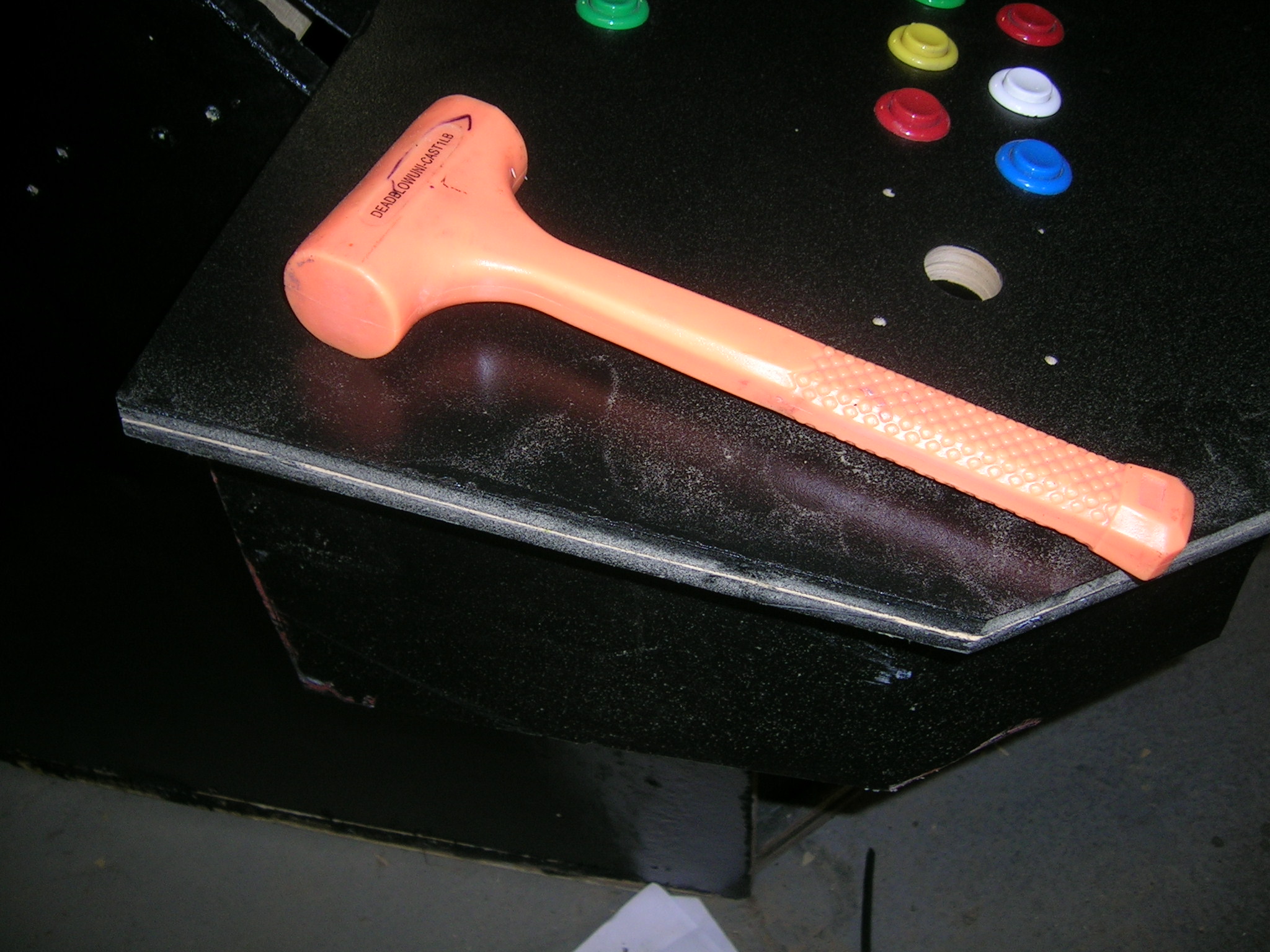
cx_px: 635
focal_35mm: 35
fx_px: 1284
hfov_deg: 52.6
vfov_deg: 40.7
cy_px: 476
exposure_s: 1/60.1
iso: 50
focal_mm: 5.4
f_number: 2.8
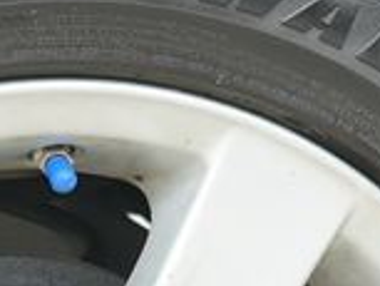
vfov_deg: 5.3
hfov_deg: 7.1
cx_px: 17
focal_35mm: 276
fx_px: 3032
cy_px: 541
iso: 800
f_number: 9
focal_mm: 43
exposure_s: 1/250
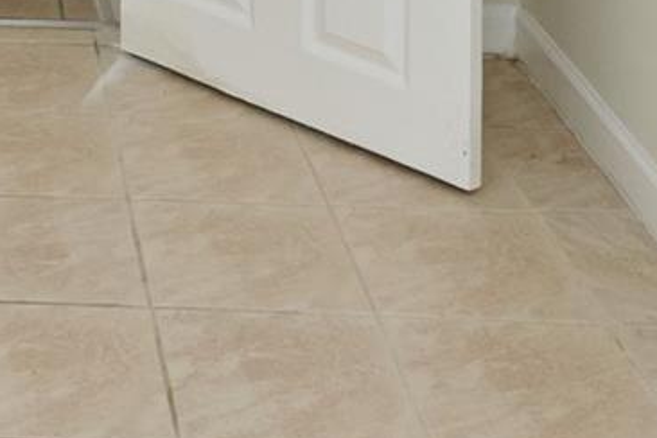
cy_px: -638
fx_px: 1734
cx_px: -147
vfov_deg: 11.6
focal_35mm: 95
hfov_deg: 20.0
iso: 1600
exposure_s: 1/50
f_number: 16
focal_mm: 17
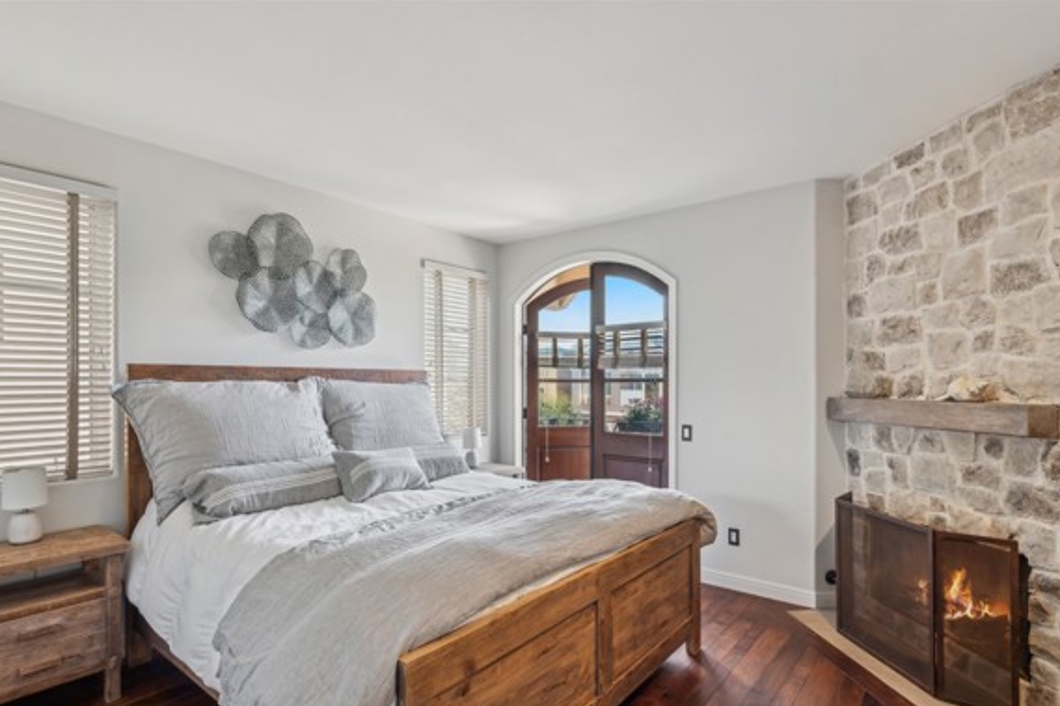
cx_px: 527
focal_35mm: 18
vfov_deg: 67.1
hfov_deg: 90.0
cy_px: 395
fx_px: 530
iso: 200
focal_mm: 16
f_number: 9
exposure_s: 1/10
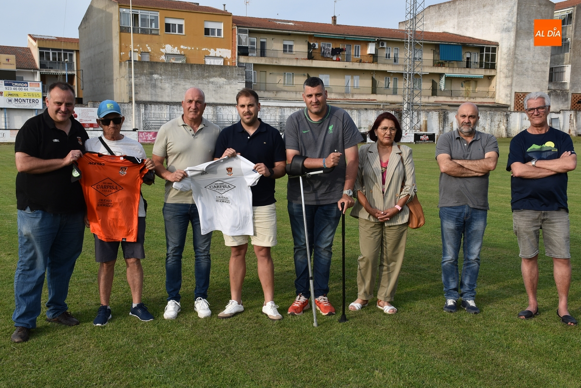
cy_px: 194
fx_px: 654
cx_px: 290
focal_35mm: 40
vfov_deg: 33.1
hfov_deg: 47.9
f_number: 8
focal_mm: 27
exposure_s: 1/250
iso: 220
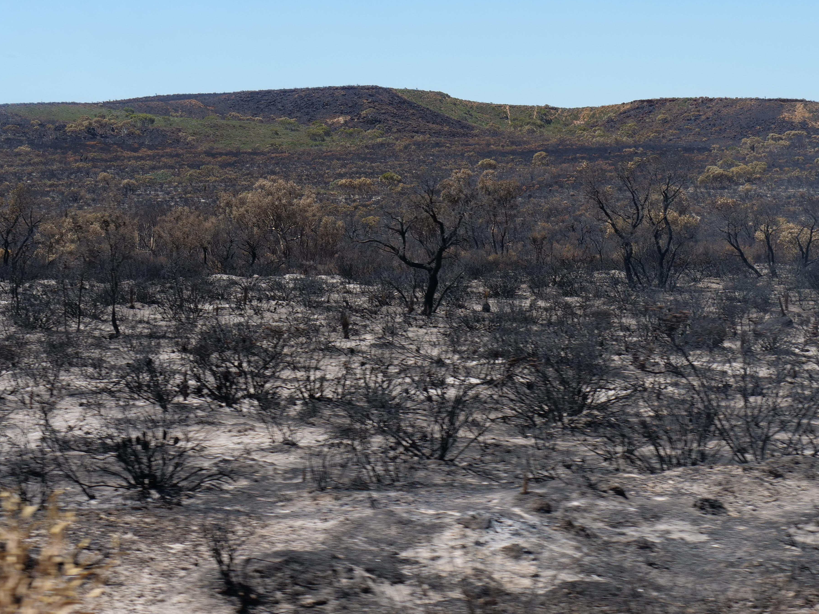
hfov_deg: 20.2
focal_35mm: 97
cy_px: 254
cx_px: 482
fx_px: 2295
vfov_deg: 15.2
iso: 200
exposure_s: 1/800
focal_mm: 35
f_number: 6.3
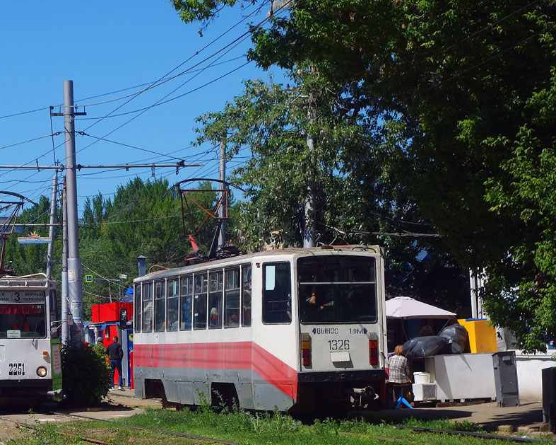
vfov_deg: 12.2
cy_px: 195
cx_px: 148
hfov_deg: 15.2
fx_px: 2073
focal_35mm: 126
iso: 125
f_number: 5
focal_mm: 32.52
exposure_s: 1/1000
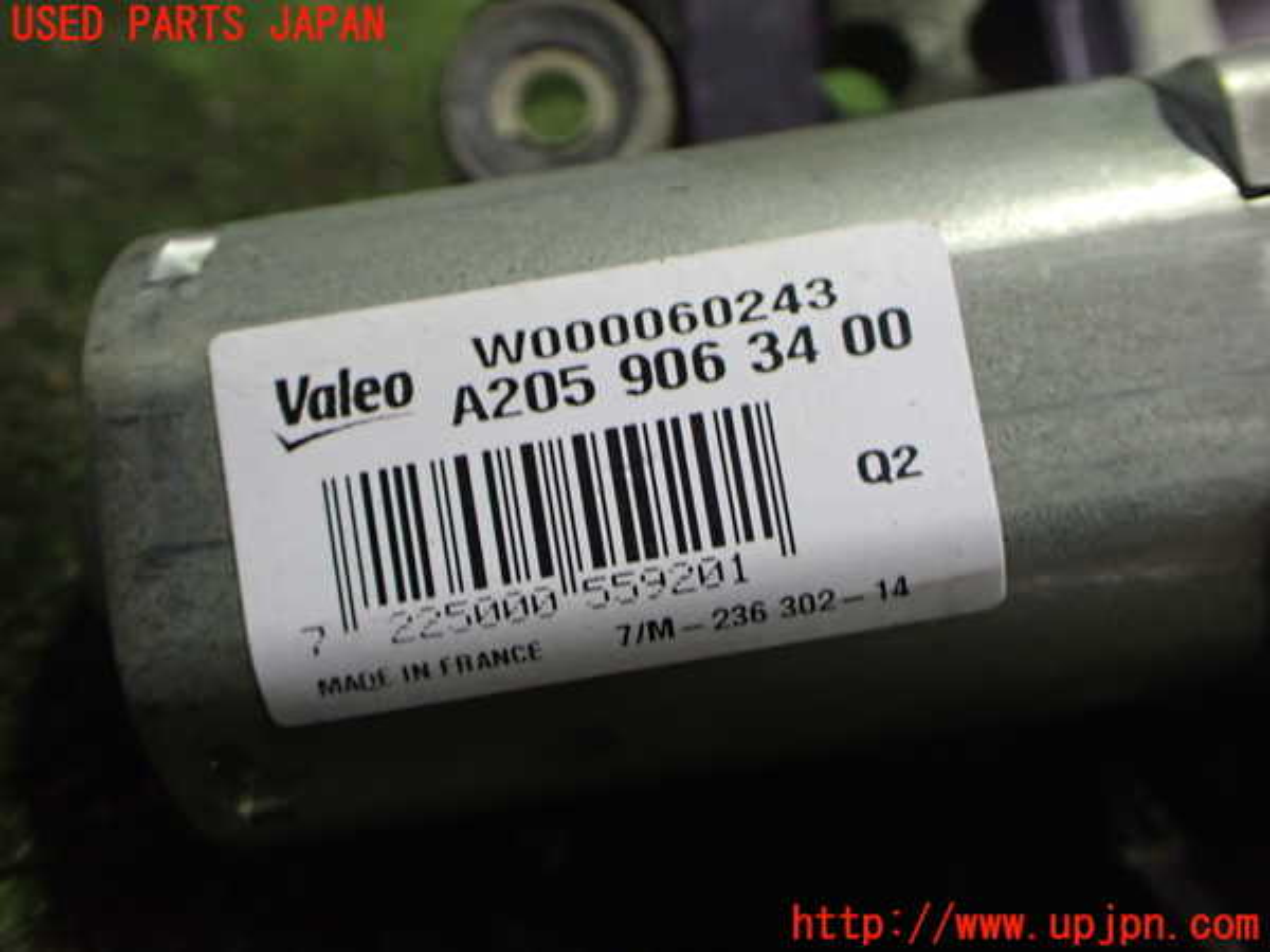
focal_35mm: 30
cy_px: 476
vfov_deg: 46.8
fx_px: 1101
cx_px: 635
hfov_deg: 60.0
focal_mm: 5.4
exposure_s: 1/50
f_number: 2.3
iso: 800
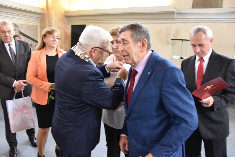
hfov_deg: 61.9
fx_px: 196
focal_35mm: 30
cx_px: 118
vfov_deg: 43.6
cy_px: 78
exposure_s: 1/30
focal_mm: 20
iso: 1400
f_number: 3.5
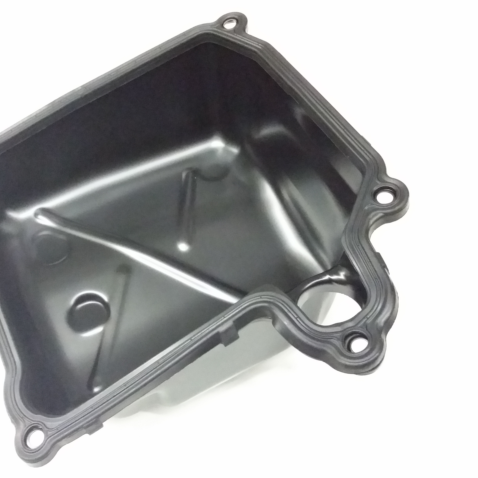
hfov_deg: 43.6
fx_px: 594
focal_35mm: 38
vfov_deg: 43.9
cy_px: 240
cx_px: 187
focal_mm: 3.4
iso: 1000
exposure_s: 1/15
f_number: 2.4
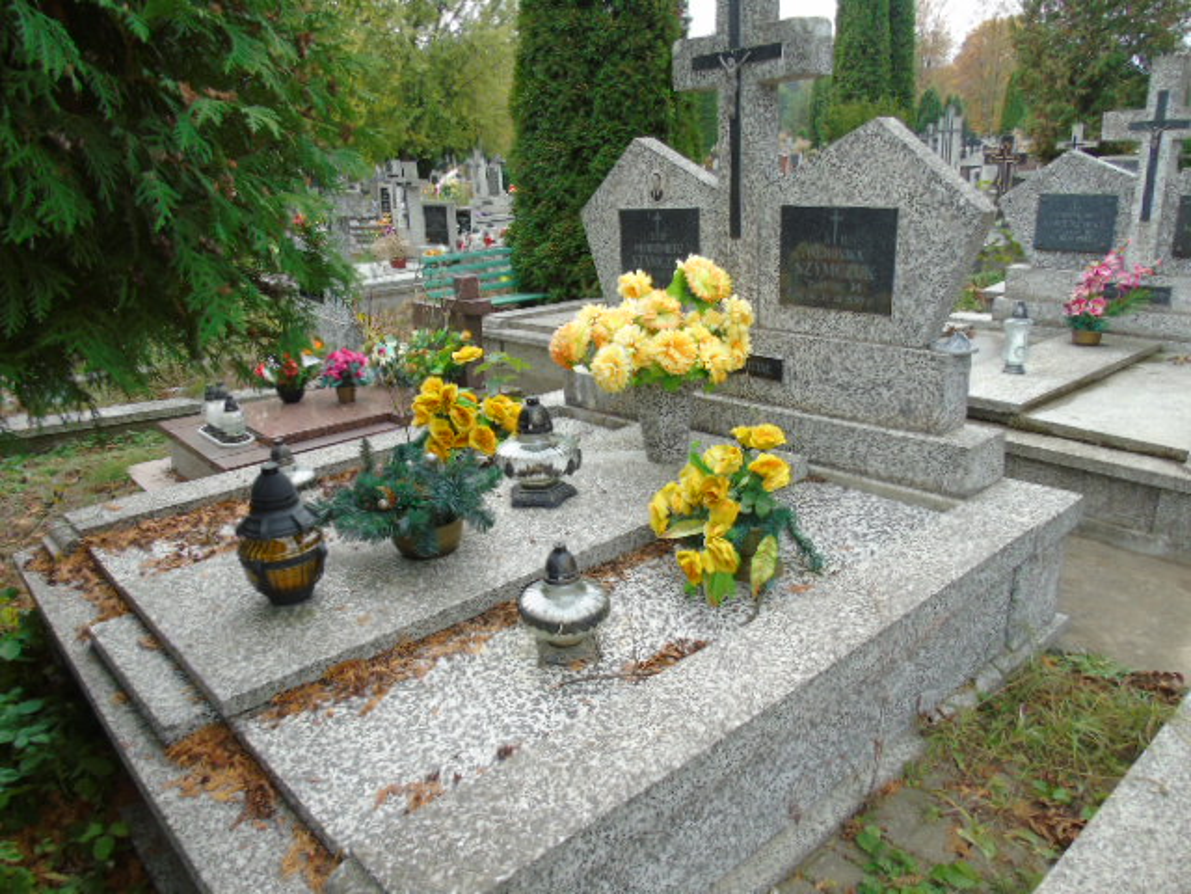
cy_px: 447
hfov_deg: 69.4
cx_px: 596
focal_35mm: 25
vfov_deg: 54.9
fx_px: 860
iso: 80
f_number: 3.4
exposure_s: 1/80
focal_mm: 4.4
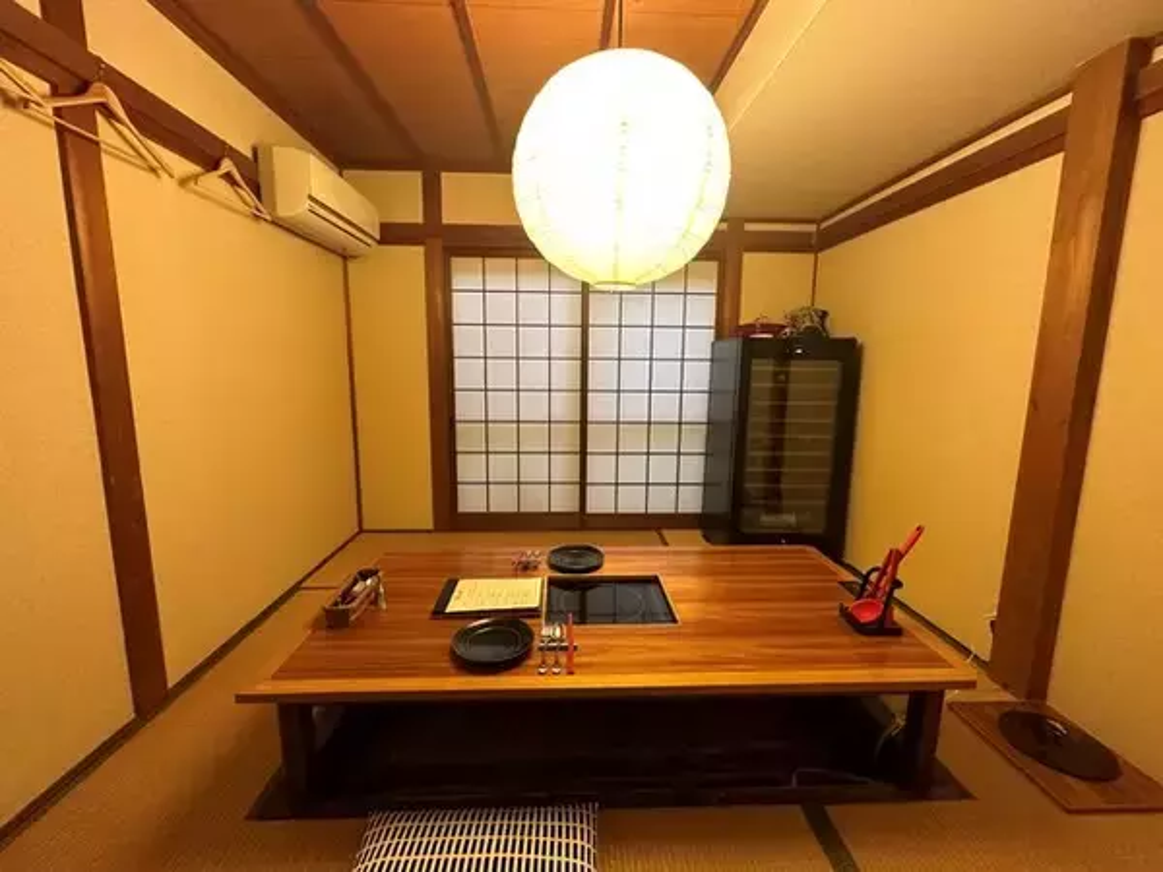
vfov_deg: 85.7
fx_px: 470
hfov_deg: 102.1
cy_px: 436
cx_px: 582
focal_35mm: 14
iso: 320
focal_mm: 2.22
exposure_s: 1/60
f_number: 2.2
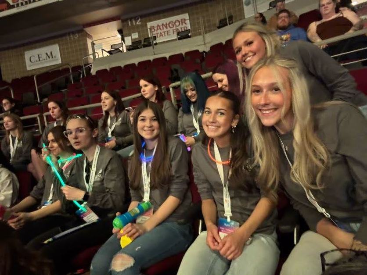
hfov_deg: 73.9
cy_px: 138
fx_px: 244
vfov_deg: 58.9
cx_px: 184
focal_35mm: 23
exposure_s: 1/18
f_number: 1.9
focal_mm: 2.69
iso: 640
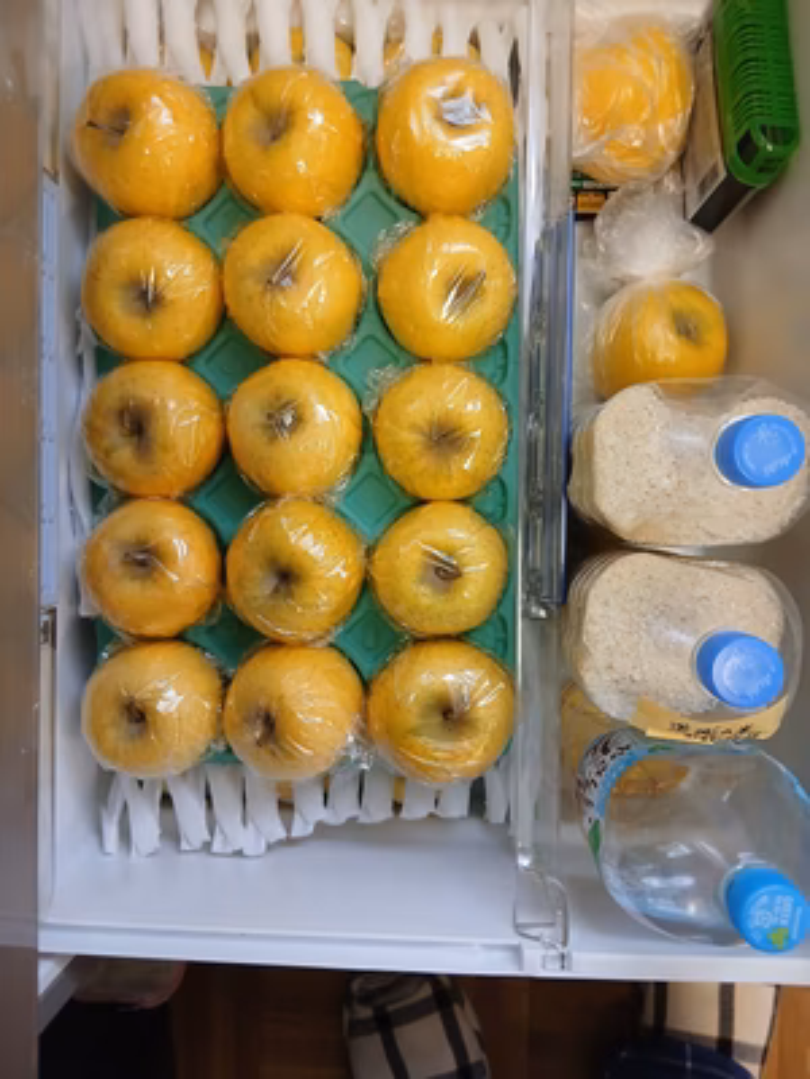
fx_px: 811
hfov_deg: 53.1
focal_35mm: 26
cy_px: 540
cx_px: 405
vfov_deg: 67.3
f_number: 1.8
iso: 320
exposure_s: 1/50
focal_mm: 3.86
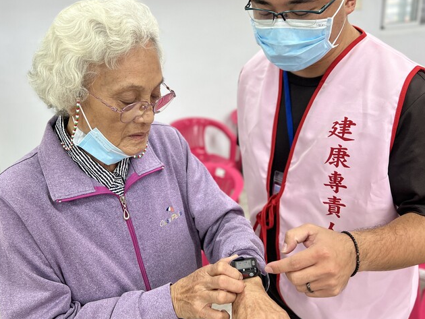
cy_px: 142
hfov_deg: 55.3
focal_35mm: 33
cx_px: 202
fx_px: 405
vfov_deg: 42.9
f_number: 1.5
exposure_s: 1/120
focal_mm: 5.7
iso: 125
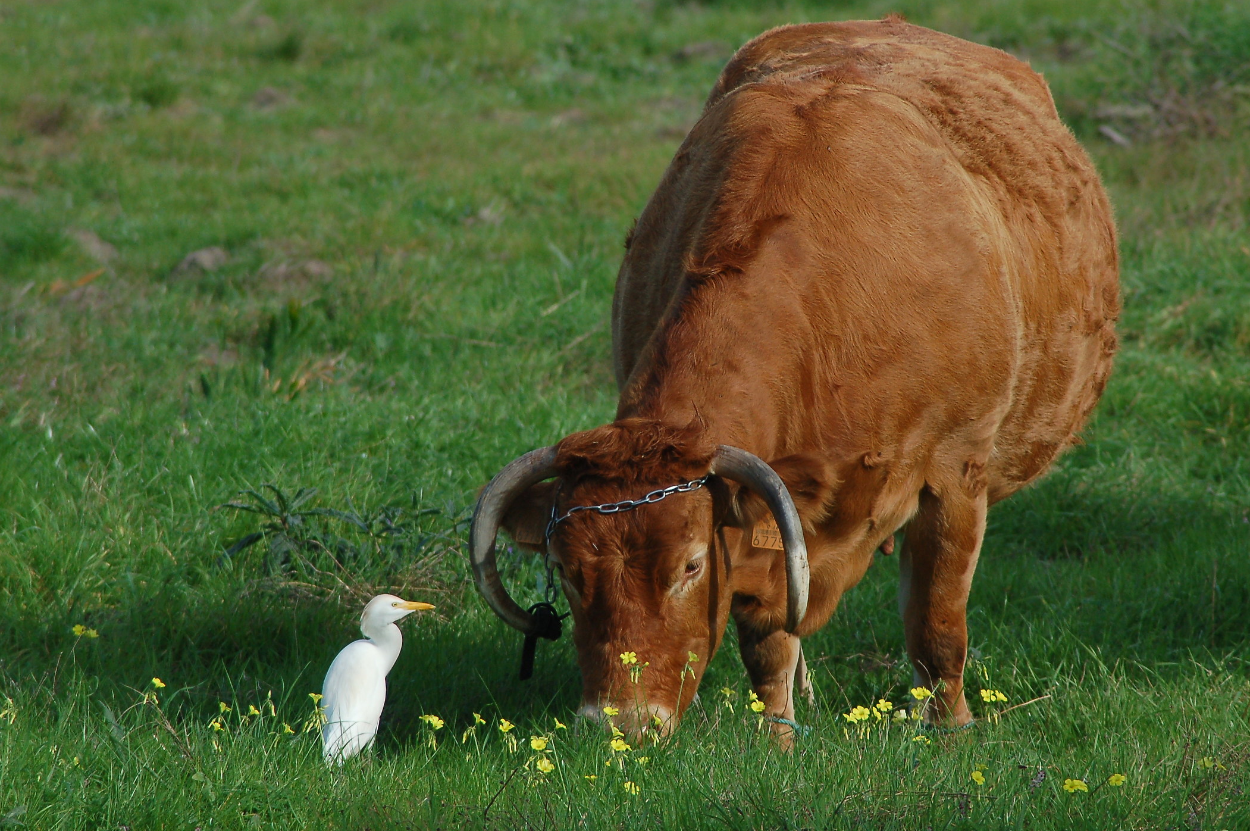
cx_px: 653
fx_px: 17828
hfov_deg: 4.0
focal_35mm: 514
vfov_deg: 2.7
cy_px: 439
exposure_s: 1/800
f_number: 8
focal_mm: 300
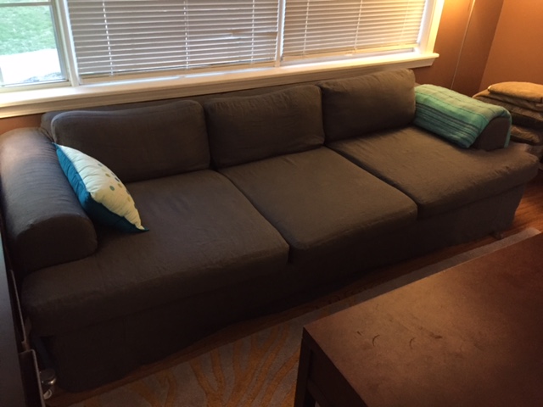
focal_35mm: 29
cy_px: 204
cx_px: 272
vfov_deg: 48.2
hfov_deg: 61.7
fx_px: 455
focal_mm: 4.15
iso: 320
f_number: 2.2
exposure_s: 1/15
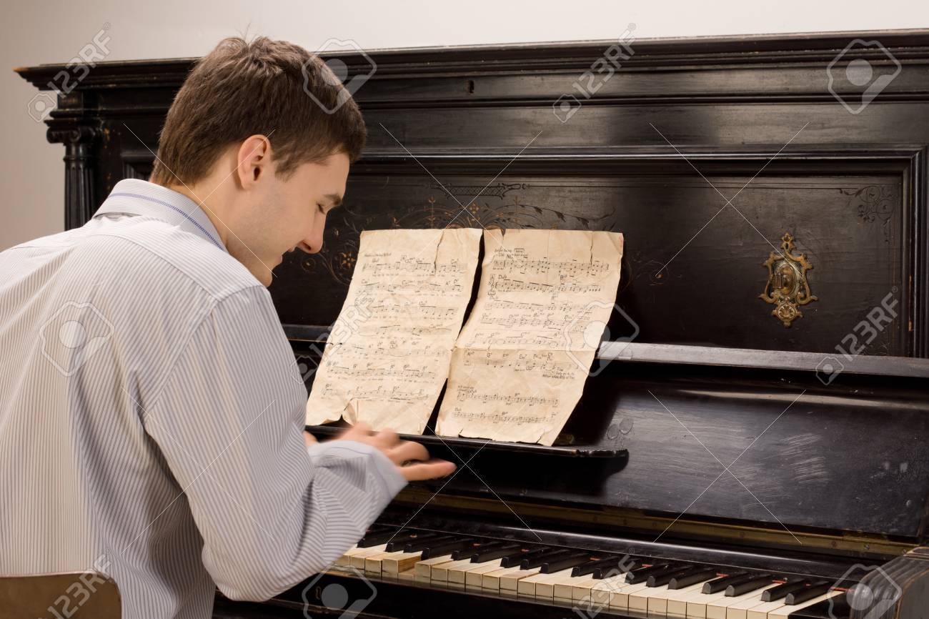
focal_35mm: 75
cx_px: 464
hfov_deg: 27.0
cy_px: 310
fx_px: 1935
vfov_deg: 18.2
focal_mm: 50
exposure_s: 1/160
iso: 100
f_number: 6.3
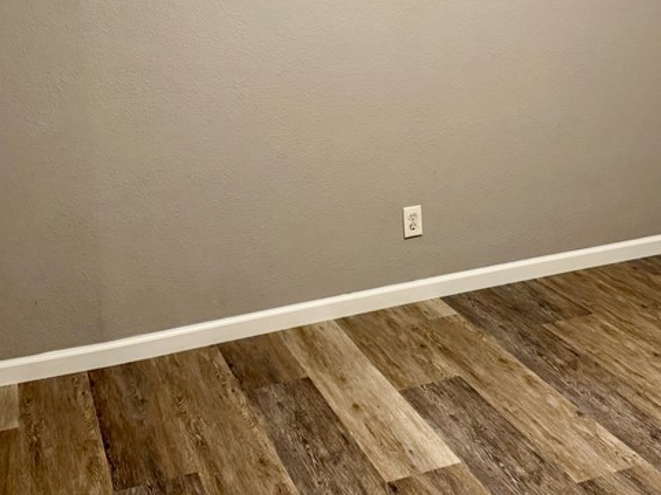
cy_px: 69
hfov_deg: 37.2
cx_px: 420
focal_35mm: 51
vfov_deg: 27.7
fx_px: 973
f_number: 1.78
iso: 250
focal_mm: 6.76
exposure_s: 1/60
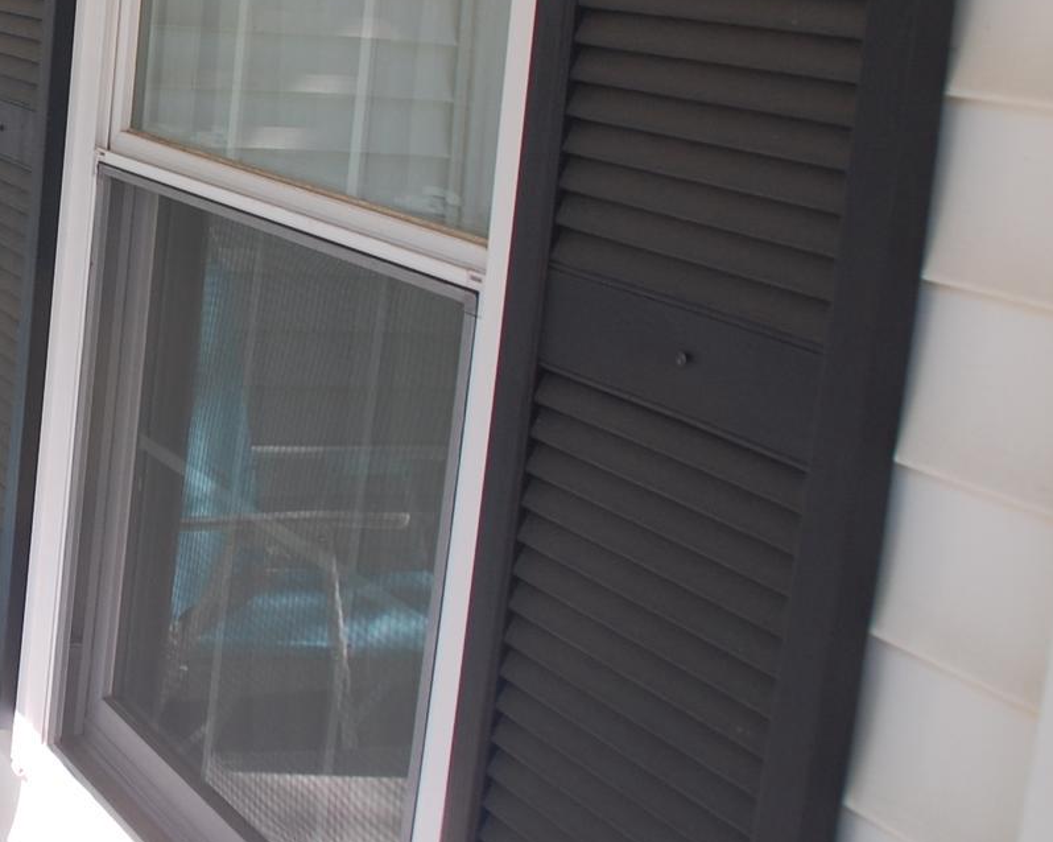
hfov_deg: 26.7
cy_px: 143
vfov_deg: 23.1
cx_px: -116
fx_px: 2025
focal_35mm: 65
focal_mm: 18
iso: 200
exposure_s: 1/160
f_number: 6.3
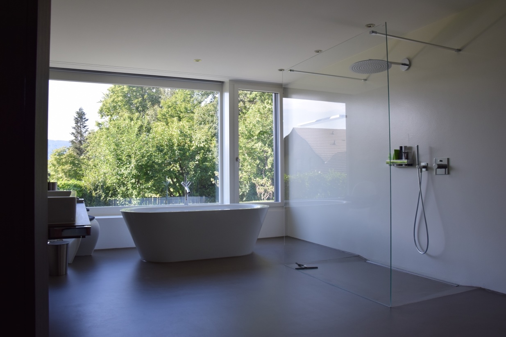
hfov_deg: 67.4
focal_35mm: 27
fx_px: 379
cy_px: 168
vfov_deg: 47.9
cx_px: 253
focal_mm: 18
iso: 400
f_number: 7.1
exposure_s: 1/200
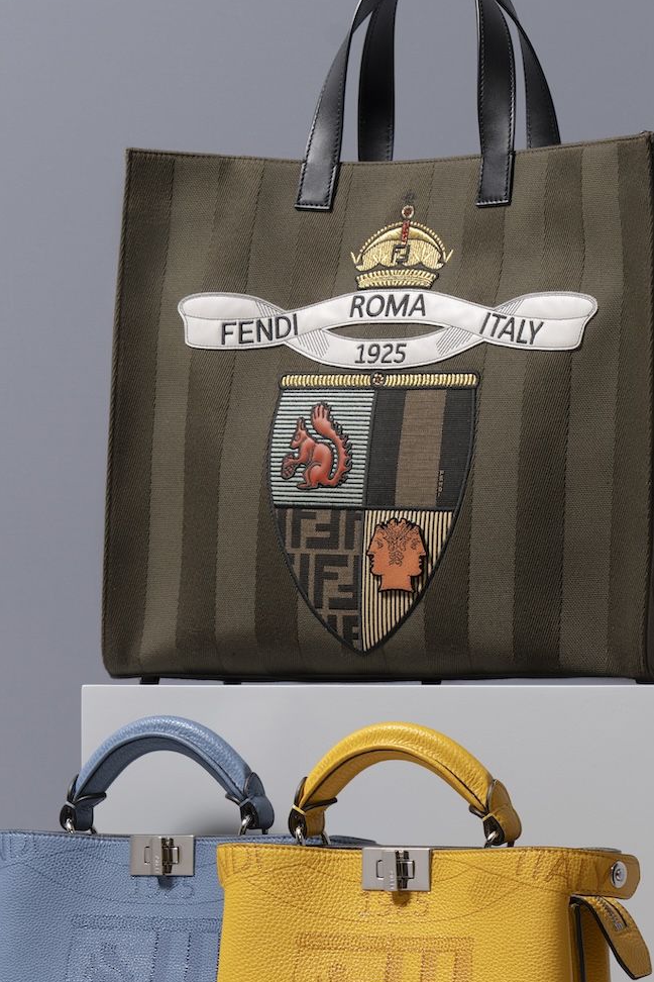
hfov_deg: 8.5
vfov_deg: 12.5
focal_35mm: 162
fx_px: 4414
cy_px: 993
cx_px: 368
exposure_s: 1/80
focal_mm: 70
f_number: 8
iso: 100
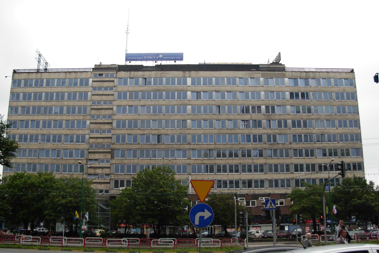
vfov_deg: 33.4
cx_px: 191
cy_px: 135
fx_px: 421
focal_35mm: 40
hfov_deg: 48.5
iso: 79
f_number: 2.9
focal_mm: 6.3
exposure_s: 1/406
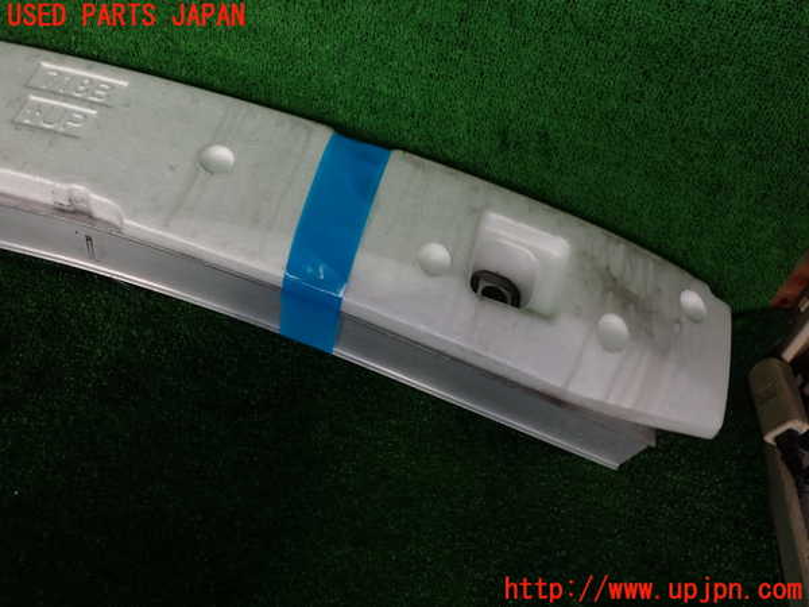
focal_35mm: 30
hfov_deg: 60.0
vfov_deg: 46.8
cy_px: 304
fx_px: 701
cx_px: 404
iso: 100
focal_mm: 5.4
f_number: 2.3
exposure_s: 1/100
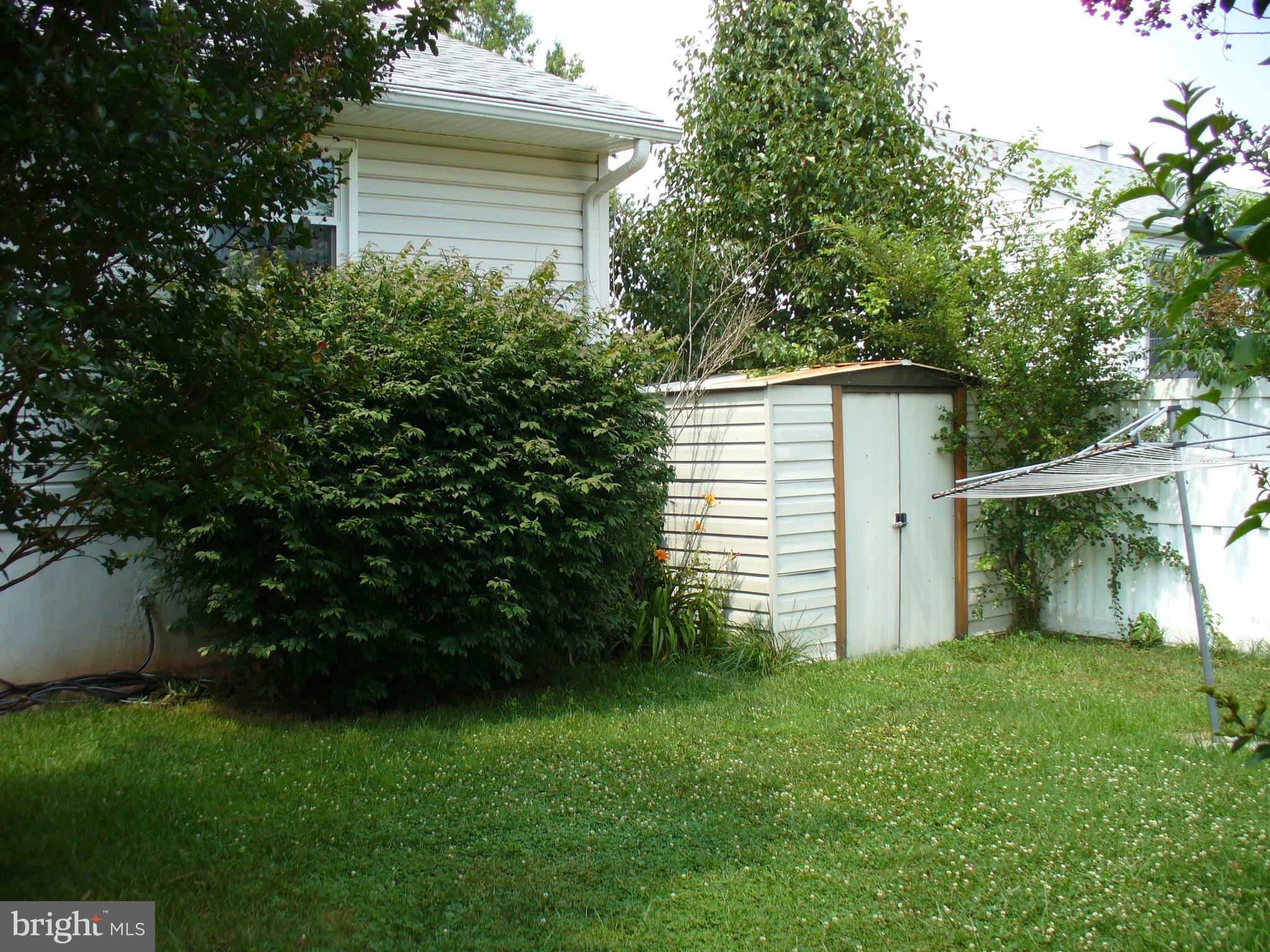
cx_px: 635
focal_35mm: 37
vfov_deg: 38.7
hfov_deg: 50.1
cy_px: 476
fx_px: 1357
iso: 80
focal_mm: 6.1
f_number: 2.8
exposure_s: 1/320
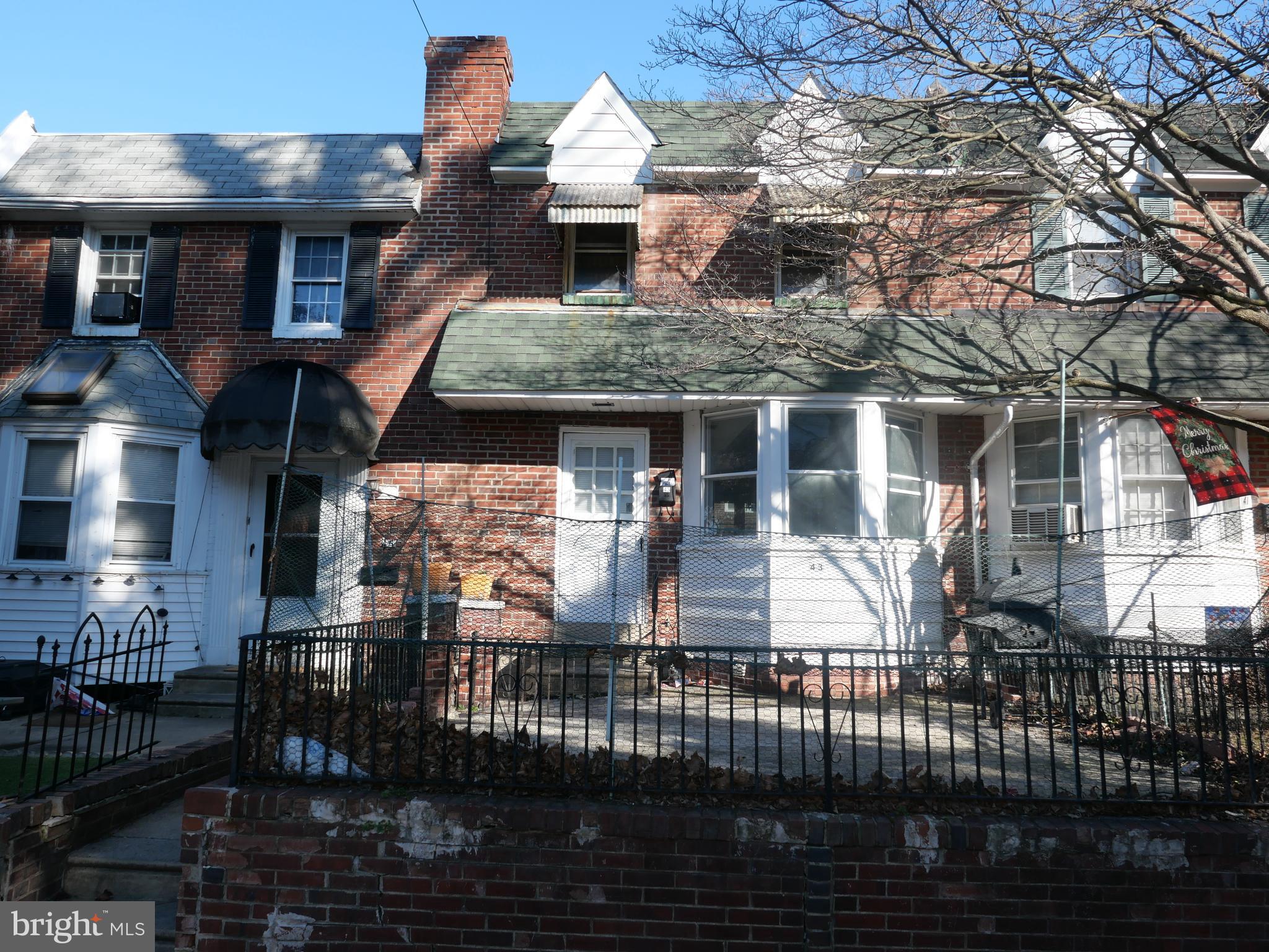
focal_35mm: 24
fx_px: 880
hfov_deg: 71.6
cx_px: 634
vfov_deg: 56.8
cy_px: 476
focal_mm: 10.9
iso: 200
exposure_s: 1/250
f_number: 5.6
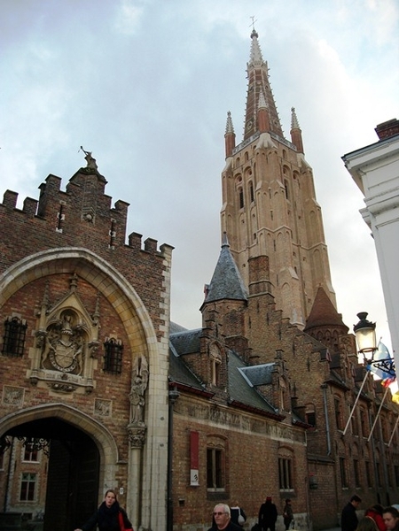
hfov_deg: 44.2
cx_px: 200
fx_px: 492
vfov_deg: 56.8
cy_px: 266
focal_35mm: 32
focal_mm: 5.7
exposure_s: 1/200
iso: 80
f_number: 2.9
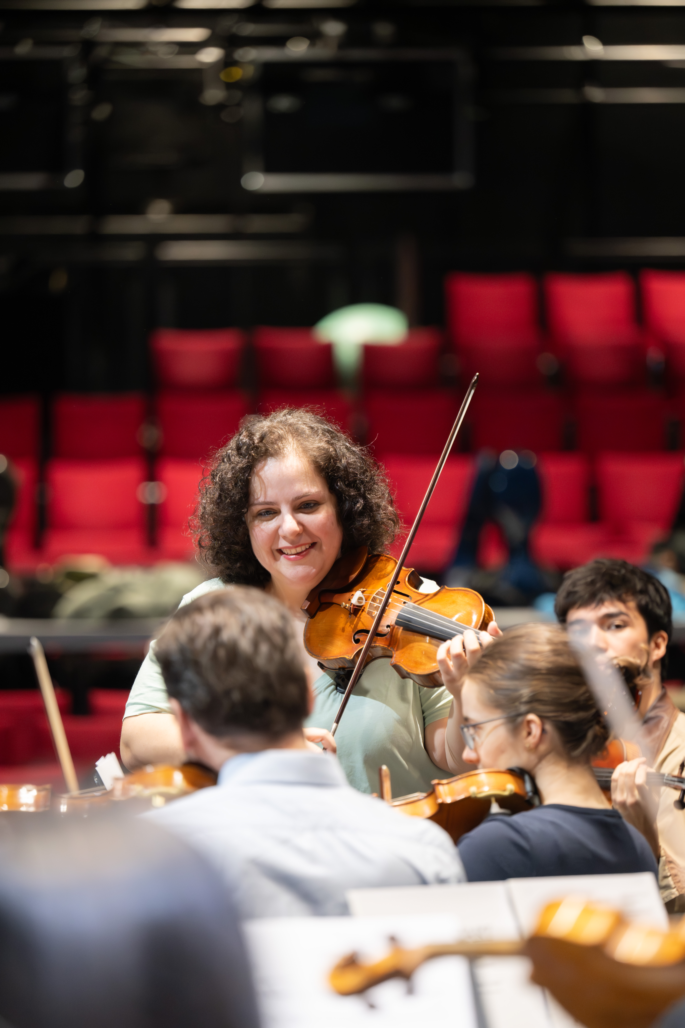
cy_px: 514
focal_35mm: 160
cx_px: 342
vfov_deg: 12.8
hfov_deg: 8.6
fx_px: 4566
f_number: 2.8
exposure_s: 1/160
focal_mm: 160
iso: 4000
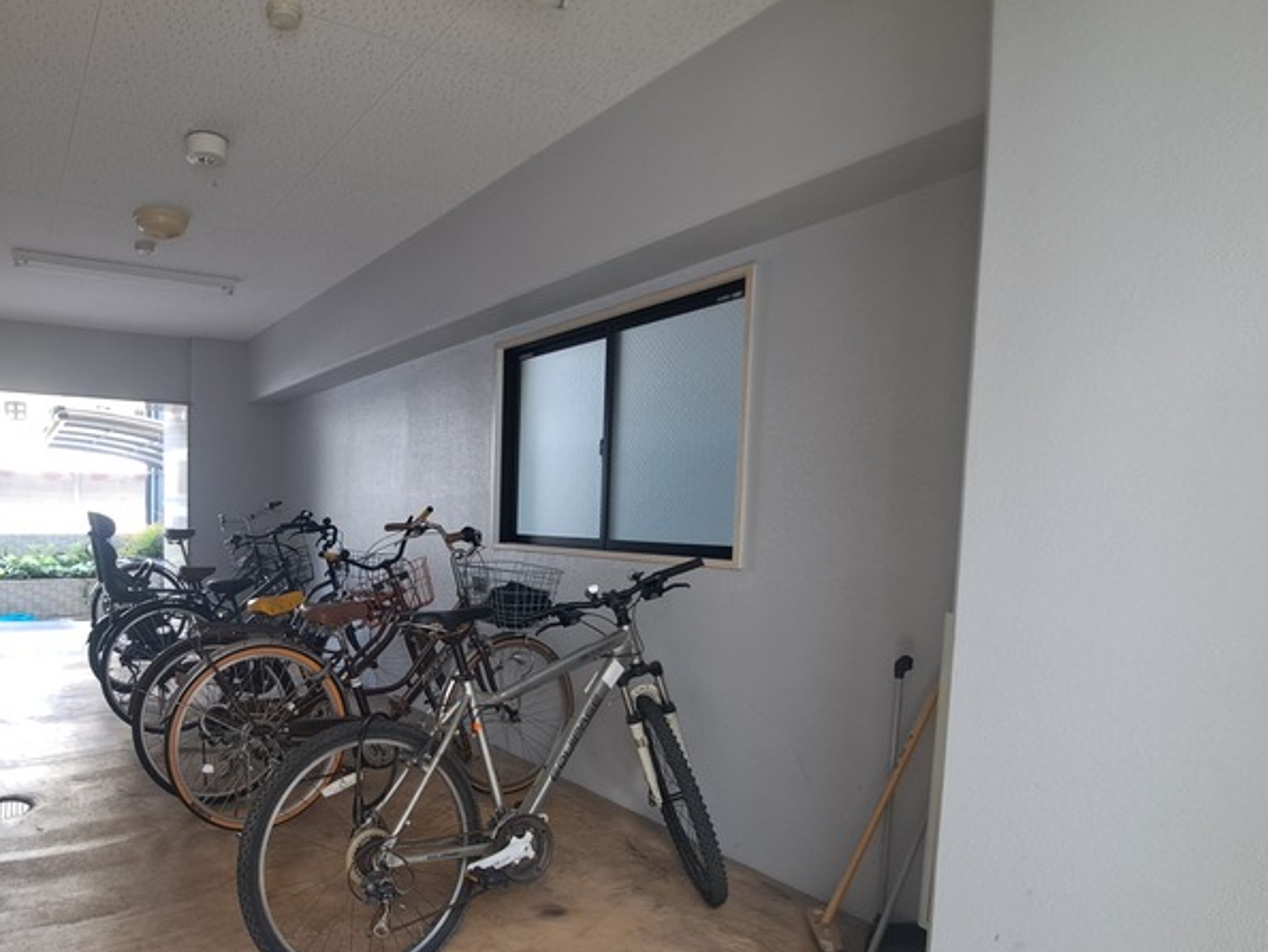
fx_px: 770
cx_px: 386
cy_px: 574
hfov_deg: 75.5
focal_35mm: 21
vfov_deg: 62.9
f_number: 2.2
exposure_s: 1/50
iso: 64
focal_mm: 1.74
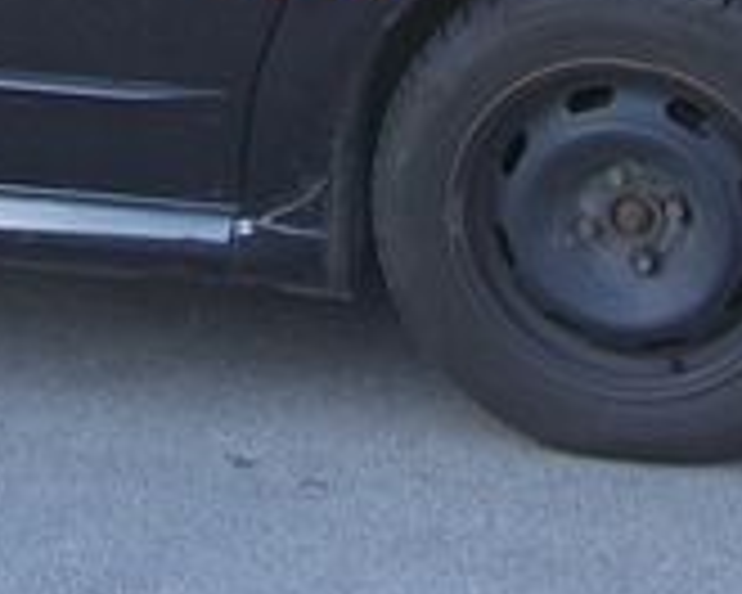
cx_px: 40
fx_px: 3162
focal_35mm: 144
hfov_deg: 13.2
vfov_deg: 10.5
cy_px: -216
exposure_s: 1/80
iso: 64
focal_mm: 6.3
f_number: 2.8
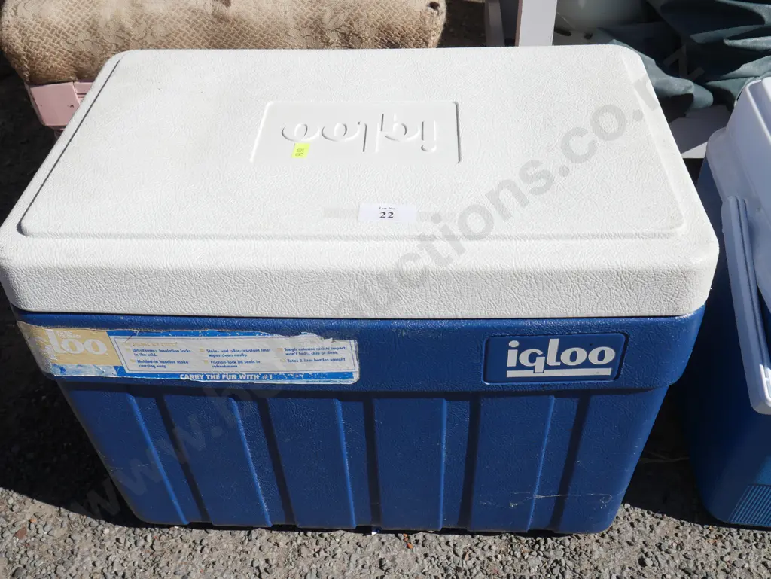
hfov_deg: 51.3
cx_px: 386
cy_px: 290
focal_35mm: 36
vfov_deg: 39.7
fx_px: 802
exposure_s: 1/500
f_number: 9
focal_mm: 18
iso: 200
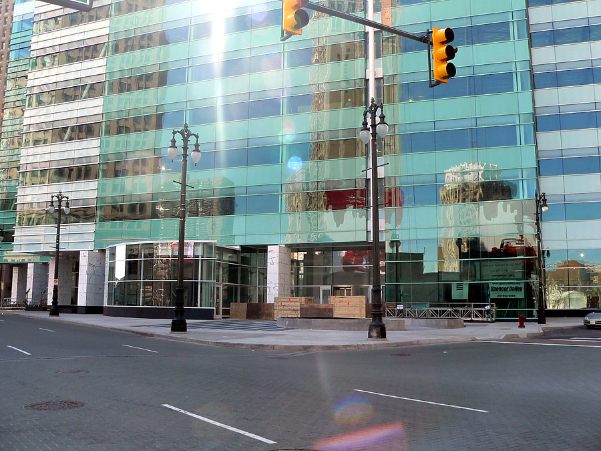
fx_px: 625
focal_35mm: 36
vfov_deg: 39.7
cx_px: 300
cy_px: 226
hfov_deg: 51.4
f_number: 4
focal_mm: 6
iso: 80
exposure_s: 1/125
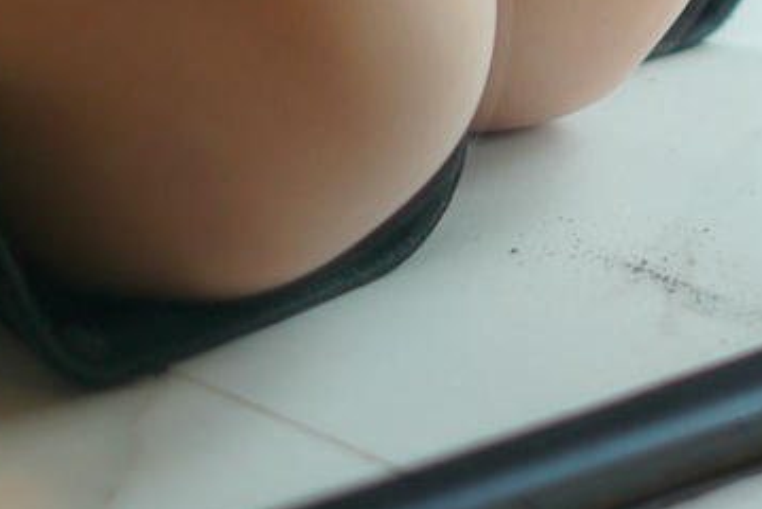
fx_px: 6249
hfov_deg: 6.9
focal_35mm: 295
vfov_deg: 4.6
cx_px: 1063
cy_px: -590
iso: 200
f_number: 1.8
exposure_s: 1/60
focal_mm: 50
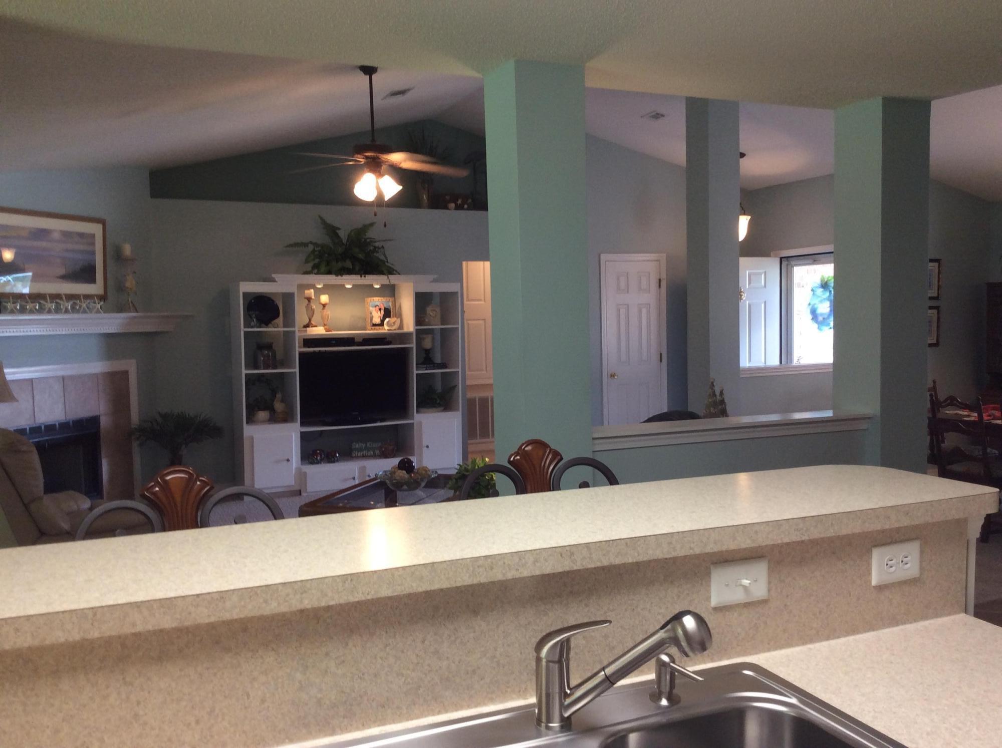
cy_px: 374
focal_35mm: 32
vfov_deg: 44.0
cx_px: 501
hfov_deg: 56.9
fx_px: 925
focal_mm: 3.3
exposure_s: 1/24
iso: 50
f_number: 2.4
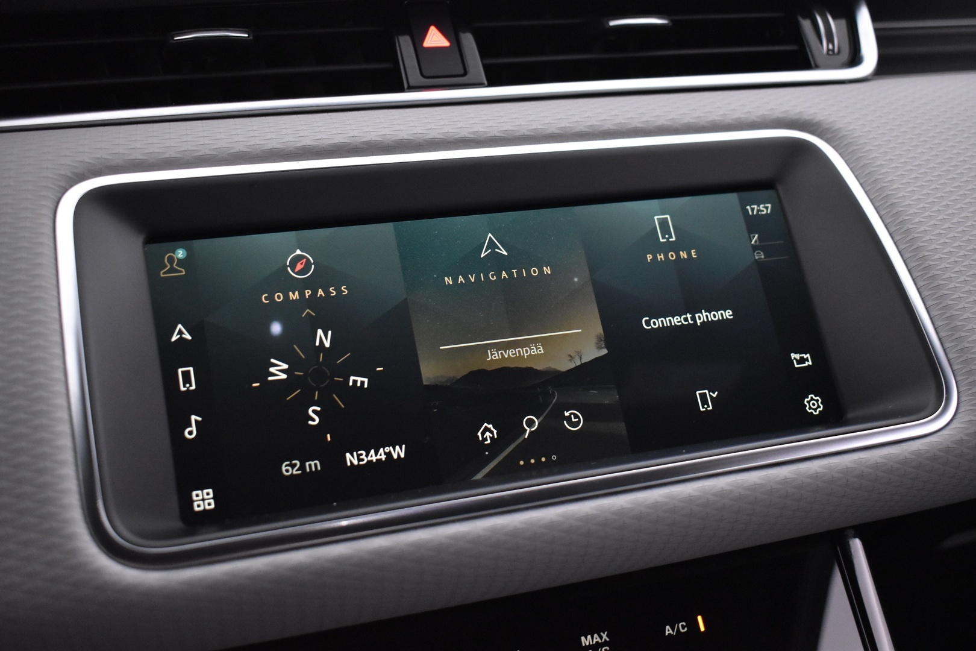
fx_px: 1139
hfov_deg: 46.4
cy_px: 326
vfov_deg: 31.9
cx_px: 488
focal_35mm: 42
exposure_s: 1/30
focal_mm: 28
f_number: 4.2
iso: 3200
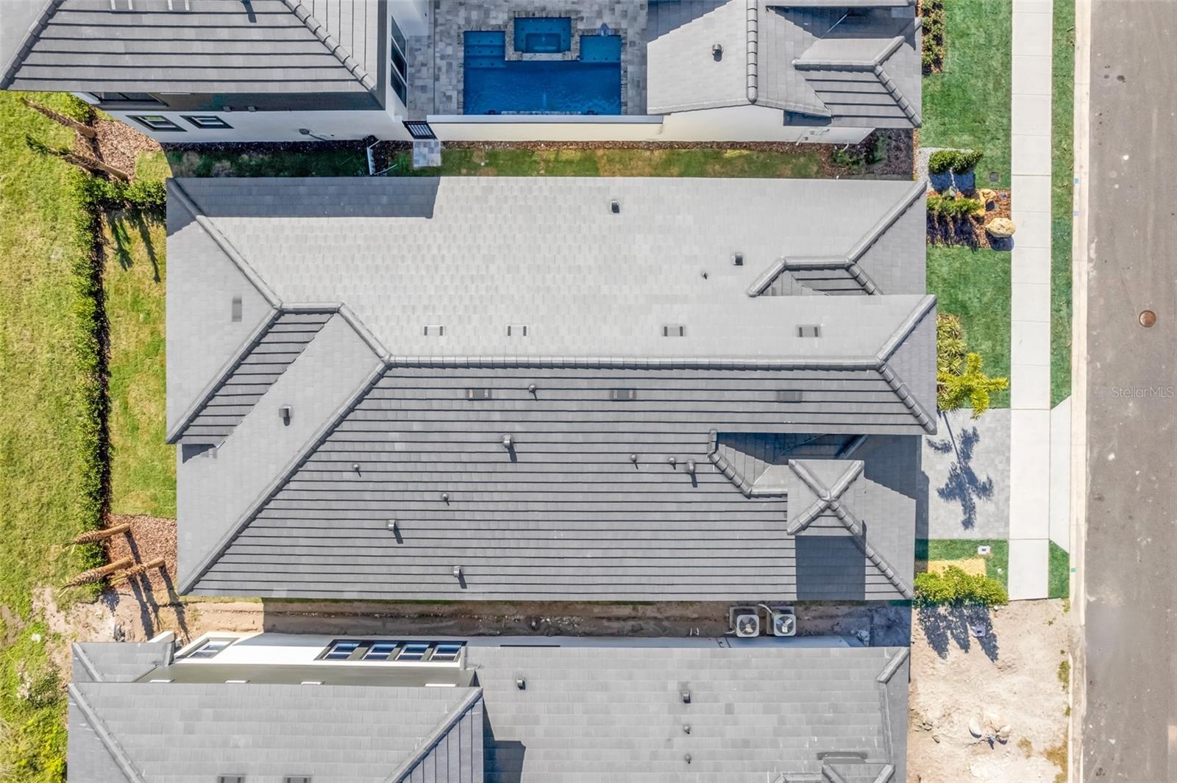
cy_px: 392
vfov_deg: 57.2
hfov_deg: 78.6
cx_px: 588
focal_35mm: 22
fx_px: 719
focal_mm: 8.38
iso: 150
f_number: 2.8
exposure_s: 1/320
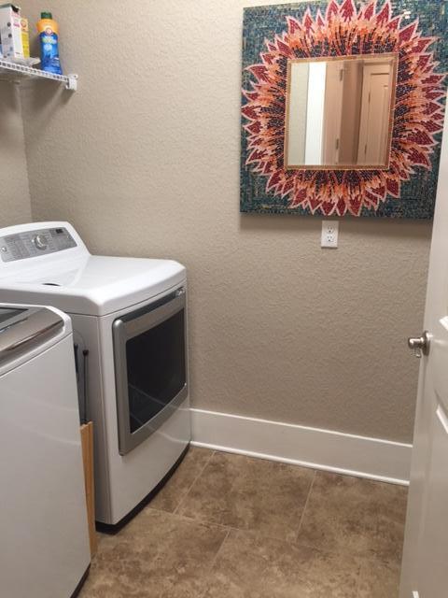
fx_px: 500
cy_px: 299
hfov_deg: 48.2
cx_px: 224
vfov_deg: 61.7
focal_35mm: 29
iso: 40
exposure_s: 1/15
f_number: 2.2
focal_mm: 4.15
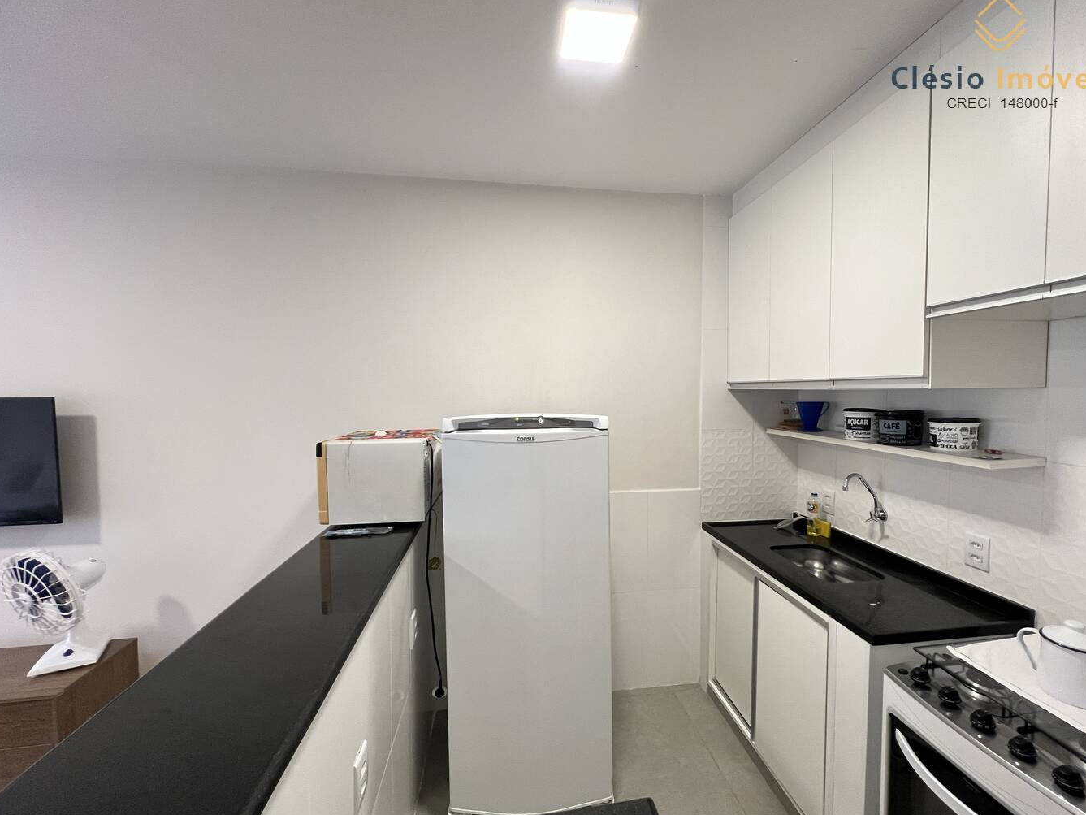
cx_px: 576
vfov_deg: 85.7
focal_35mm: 14
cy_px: 411
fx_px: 439
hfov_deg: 101.9
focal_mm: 1.57
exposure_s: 1/60
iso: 200
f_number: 1.8
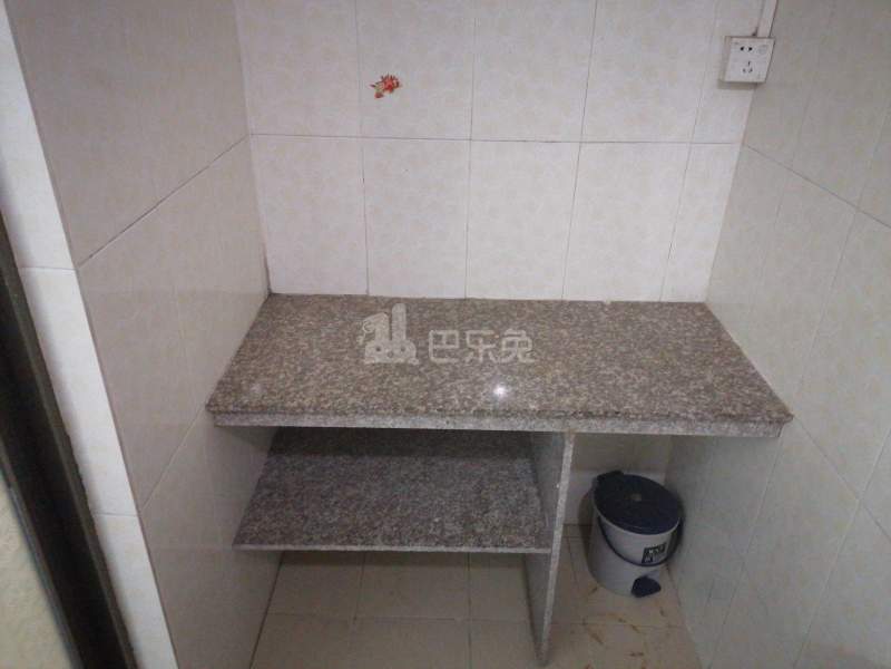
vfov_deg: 53.1
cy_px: 334
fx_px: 669
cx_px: 446
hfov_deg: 67.3
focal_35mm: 26
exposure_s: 1/20
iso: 2000
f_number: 1.8
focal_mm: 5.3
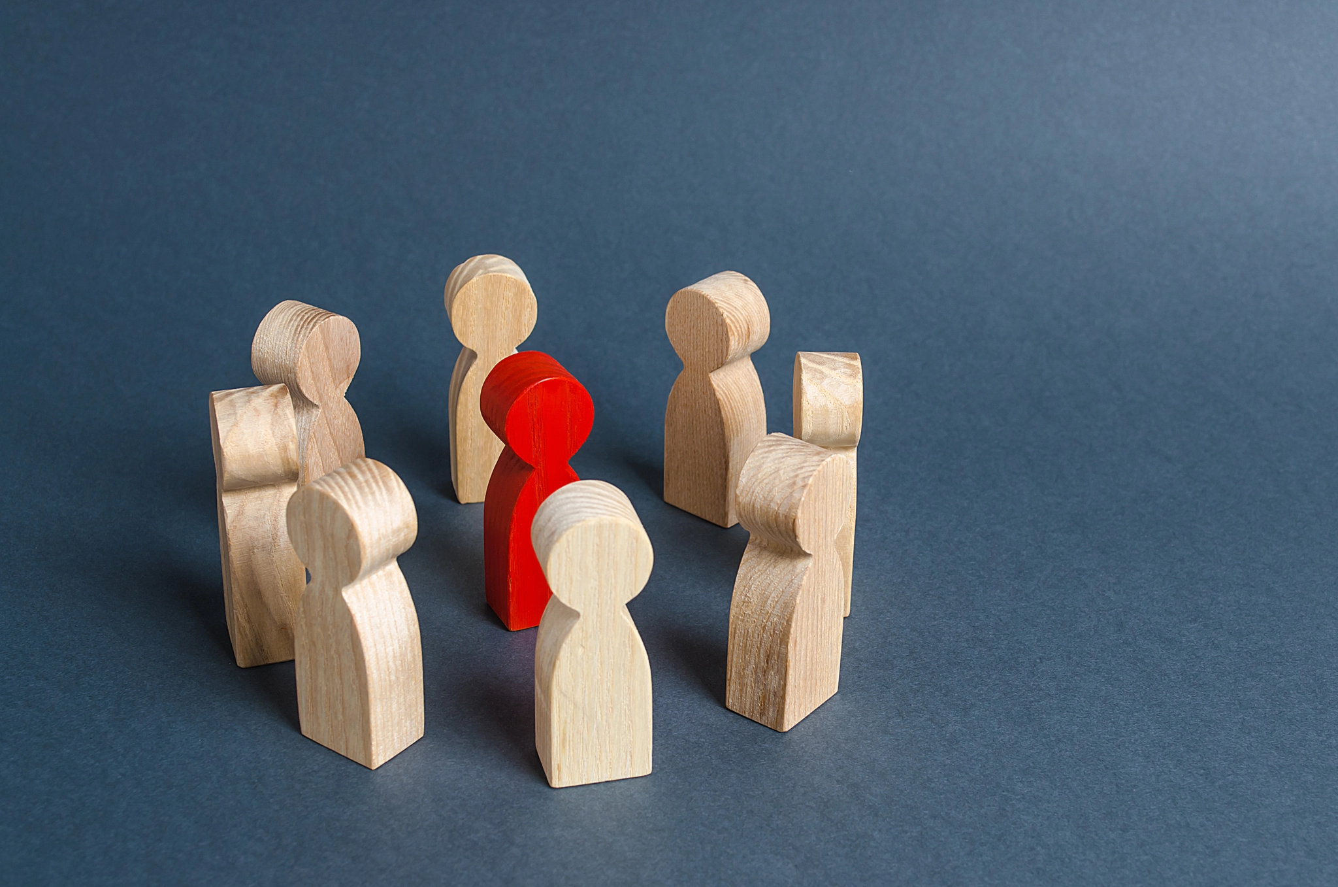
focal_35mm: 54
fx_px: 2003
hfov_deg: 36.9
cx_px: 669
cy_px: 444
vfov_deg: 25.0
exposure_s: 1/100
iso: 100
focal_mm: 36
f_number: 8
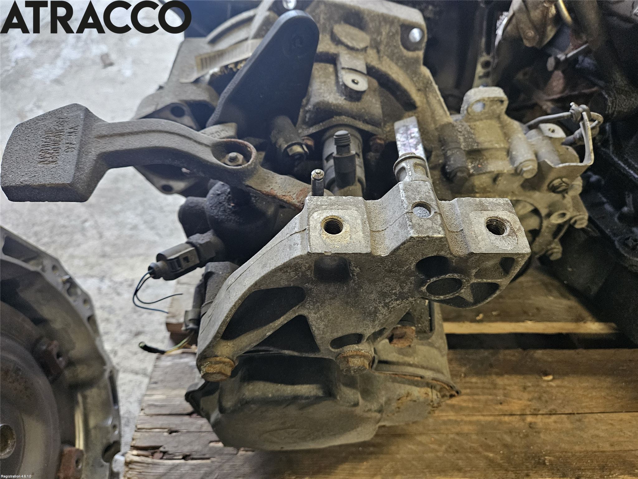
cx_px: 319
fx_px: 424
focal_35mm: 23
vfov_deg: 58.9
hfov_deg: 73.9
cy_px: 240
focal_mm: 5.4
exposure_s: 1/100
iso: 640
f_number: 1.8
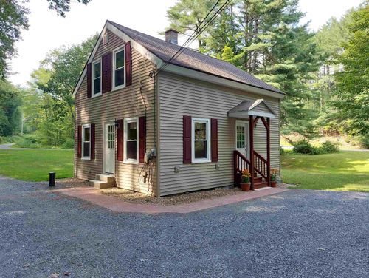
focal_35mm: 24
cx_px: 184
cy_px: 139
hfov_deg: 71.5
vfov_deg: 56.9
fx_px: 256
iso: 40
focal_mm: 5.23
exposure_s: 1/120
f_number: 1.8
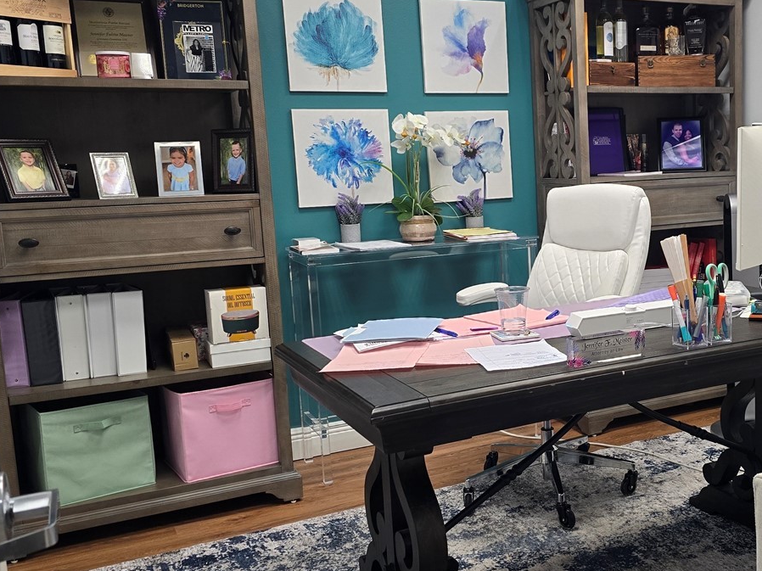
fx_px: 902
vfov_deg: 35.1
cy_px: 277
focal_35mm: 41
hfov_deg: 43.8
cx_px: 599
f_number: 1.7
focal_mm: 6.3
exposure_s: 1/120
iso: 125
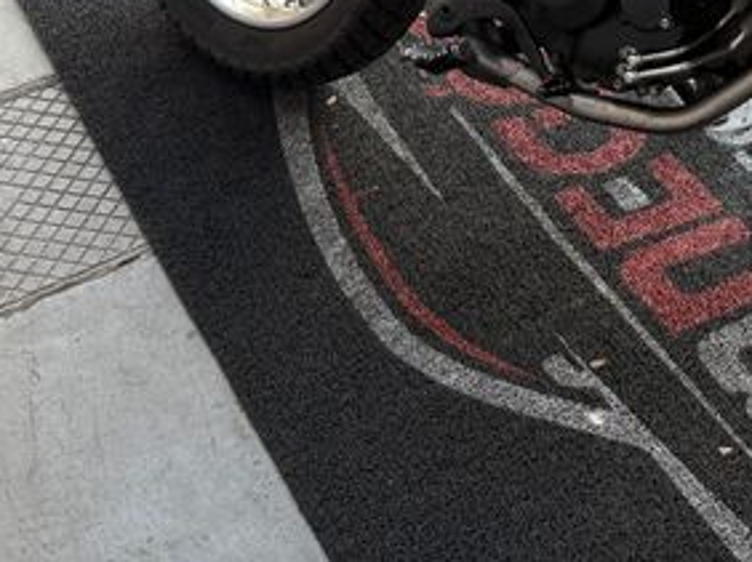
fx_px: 1498
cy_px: -160
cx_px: 779
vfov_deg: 19.7
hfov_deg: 26.5
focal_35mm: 69
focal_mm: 6.76
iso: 125
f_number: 1.78
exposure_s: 1/121
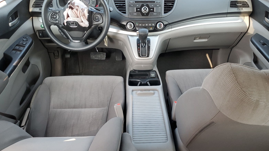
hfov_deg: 66.1
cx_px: 138
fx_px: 207
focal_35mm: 29
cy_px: 79
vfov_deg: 40.2
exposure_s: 1/120
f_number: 1.5
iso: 68
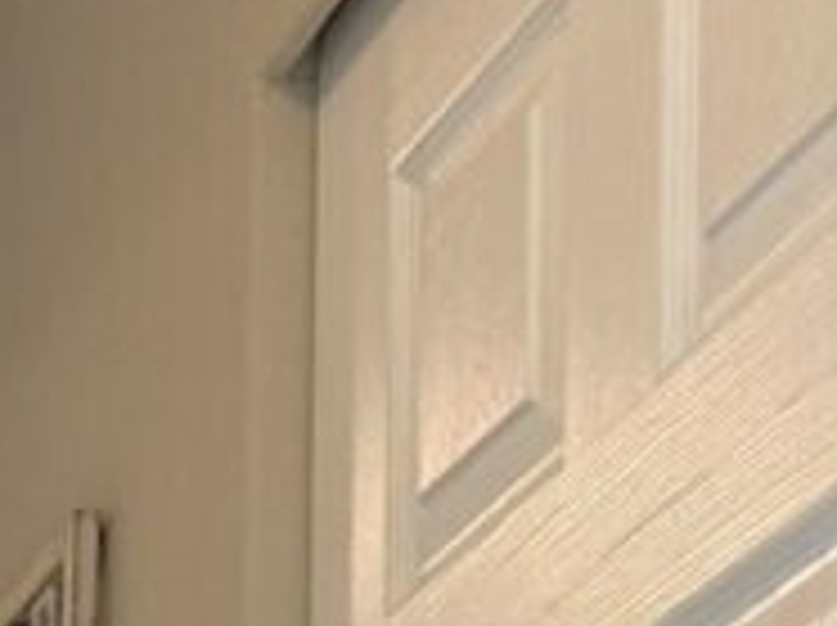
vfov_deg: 7.0
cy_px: 2081
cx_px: -940
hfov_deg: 10.0
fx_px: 4371
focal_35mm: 181
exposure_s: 1/126
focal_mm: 6.76
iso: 64
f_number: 1.78
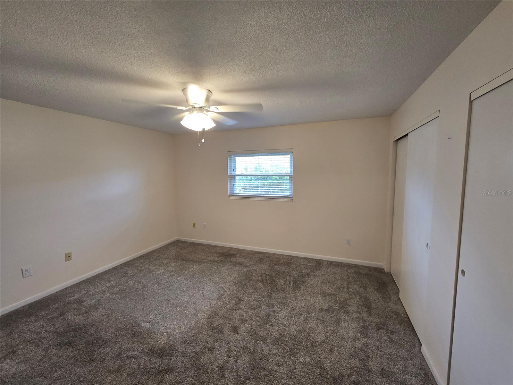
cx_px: 256
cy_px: 192
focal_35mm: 13
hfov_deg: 106.2
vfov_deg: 89.9
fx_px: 193
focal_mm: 2.2
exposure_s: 1/60
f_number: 2.2
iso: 125
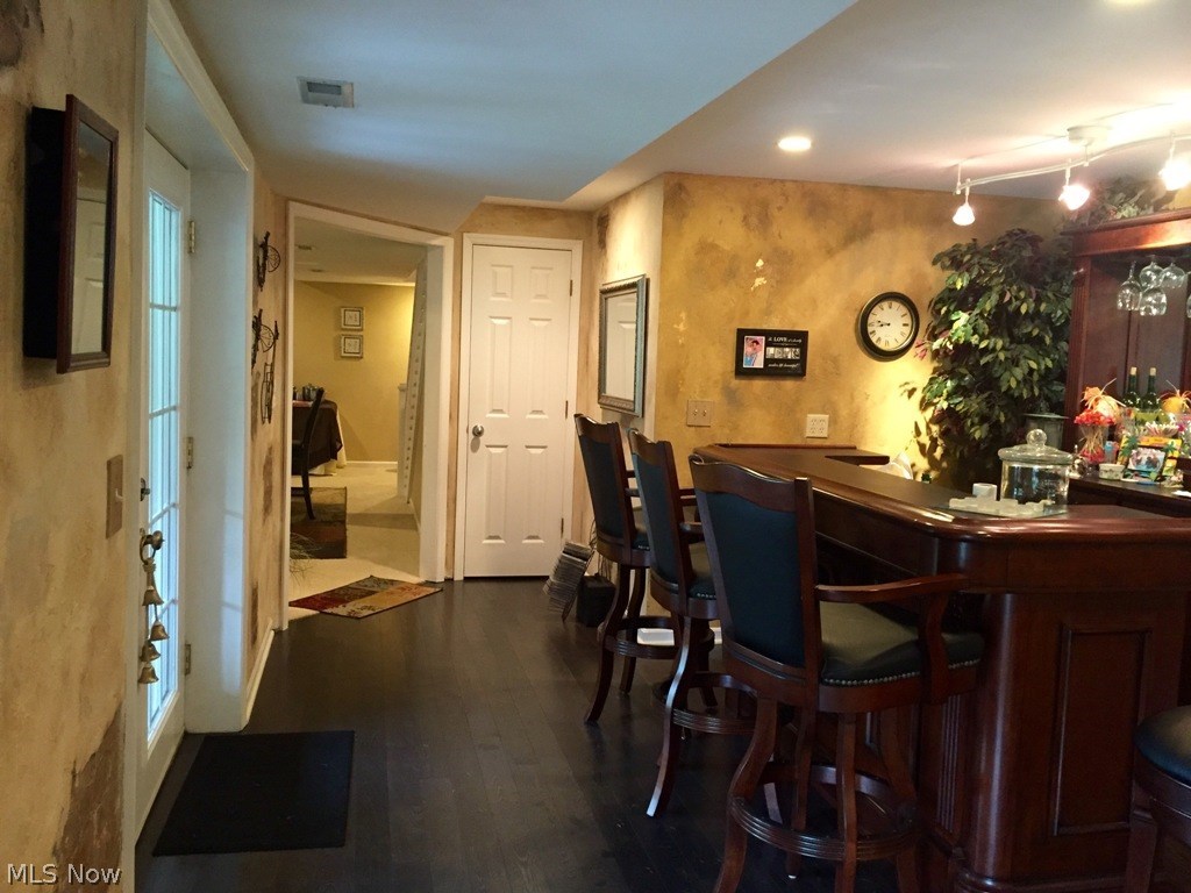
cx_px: 596
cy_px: 446
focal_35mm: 29
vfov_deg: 48.2
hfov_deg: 61.7
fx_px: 998
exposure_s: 1/24
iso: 250
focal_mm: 4.15
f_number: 2.2
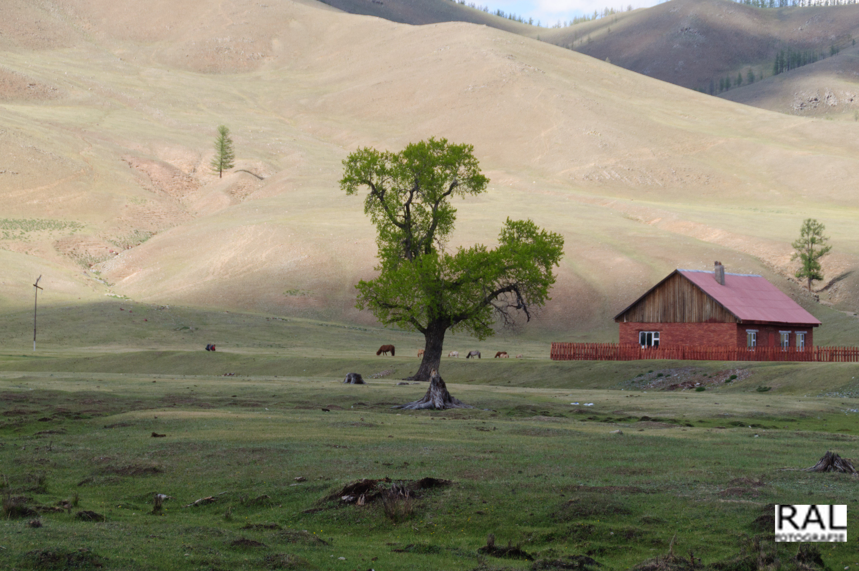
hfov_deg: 18.2
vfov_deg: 12.1
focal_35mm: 112
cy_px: 286
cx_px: 430
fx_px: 2681
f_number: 8
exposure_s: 1/1000
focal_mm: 75
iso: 400
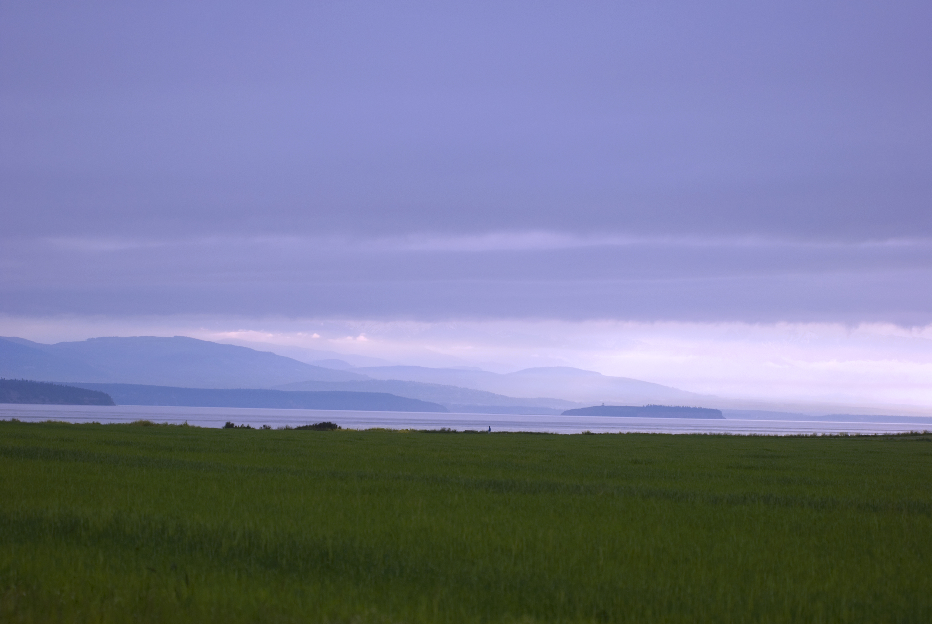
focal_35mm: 120
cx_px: 466
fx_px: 3111
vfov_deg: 11.5
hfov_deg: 17.0
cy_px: 312
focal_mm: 80
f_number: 3.2
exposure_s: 1/160
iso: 100
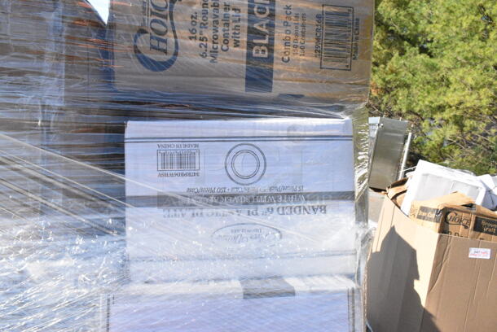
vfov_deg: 43.7
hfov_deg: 61.9
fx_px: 415
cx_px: 248
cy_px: 166
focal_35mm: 30
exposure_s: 1/1250
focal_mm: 20
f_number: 18
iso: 6400
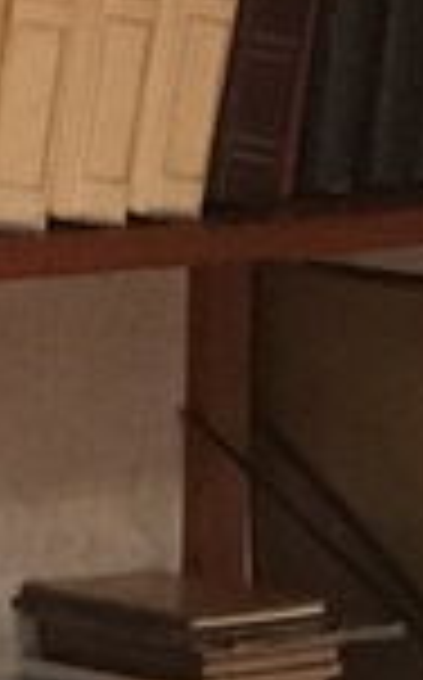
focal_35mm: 326
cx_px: 94
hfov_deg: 4.0
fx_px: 6030
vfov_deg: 6.2
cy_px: 1671
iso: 200
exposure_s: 1/25
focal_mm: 4.15
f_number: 2.2
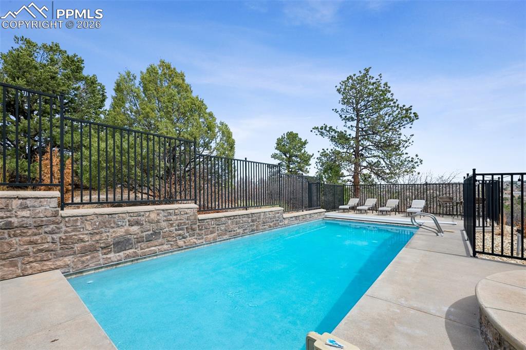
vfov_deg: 77.3
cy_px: 175
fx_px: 219
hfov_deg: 100.4
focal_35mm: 15
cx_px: 263
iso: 400
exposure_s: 1/320
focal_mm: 15
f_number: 9
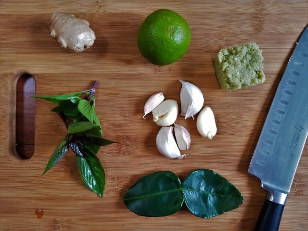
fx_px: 231
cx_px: 154
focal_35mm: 26
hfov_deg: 67.3
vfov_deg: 53.1
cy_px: 116
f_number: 1.7
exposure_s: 1/30
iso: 200
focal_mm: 4.3
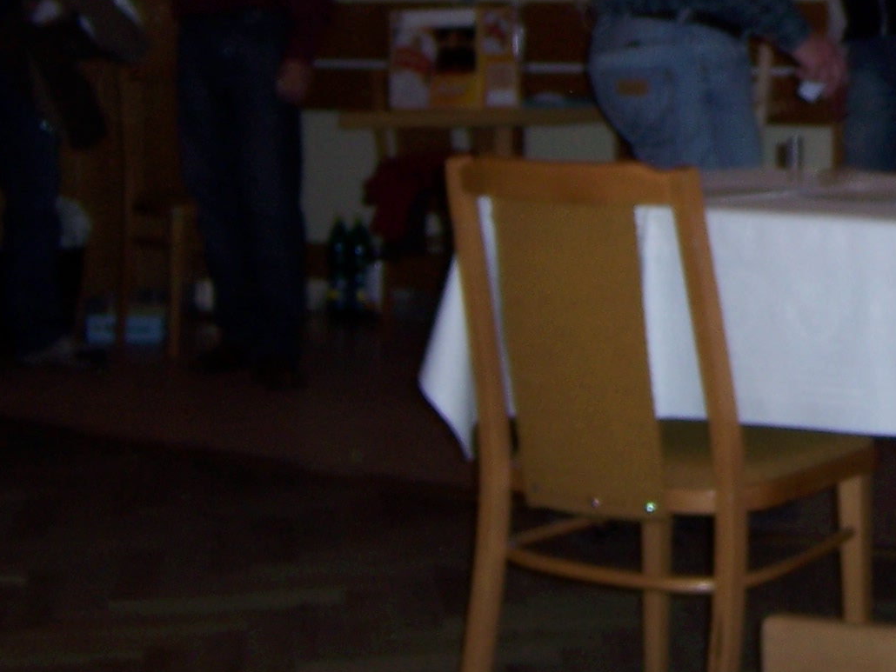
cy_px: -114
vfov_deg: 15.8
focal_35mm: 90
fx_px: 2330
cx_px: 1016
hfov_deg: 20.6
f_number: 2.8
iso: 80
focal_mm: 6.2
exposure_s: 1/60
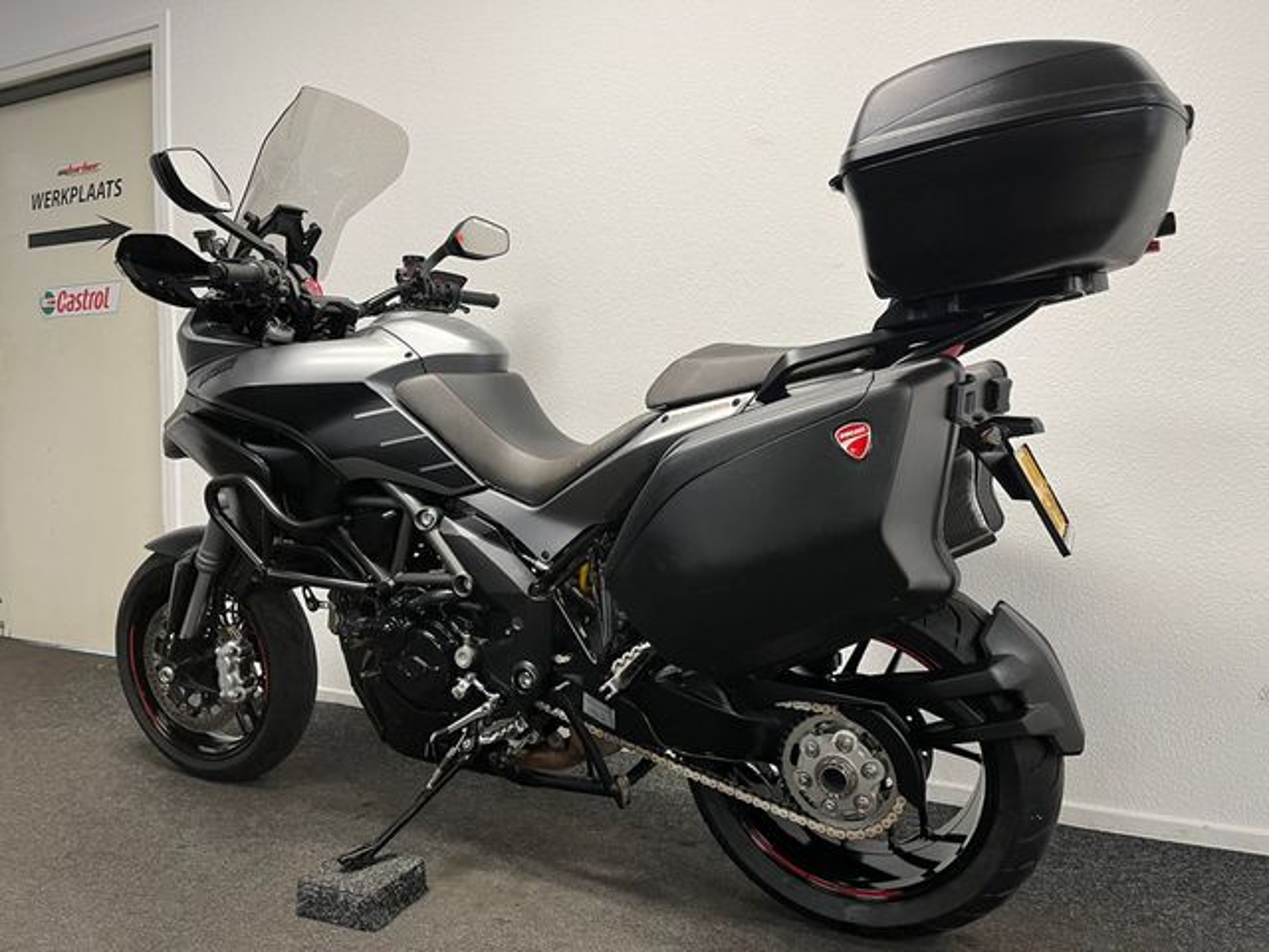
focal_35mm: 26
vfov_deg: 53.1
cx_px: 634
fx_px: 953
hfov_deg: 67.3
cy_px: 476
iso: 80
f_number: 1.6
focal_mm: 5.1
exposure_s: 1/50
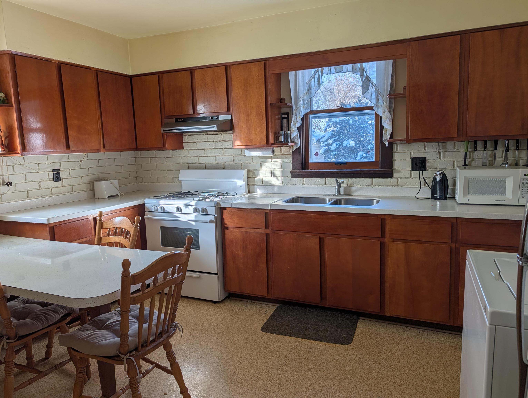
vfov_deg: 56.9
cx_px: 264
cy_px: 199
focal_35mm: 24
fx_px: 367
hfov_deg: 71.5
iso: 19
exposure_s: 1/526
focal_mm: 6.9
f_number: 1.68
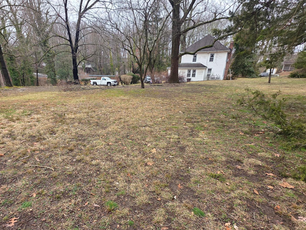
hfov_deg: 83.8
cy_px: 150
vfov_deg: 67.1
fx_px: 168
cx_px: 125
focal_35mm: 19
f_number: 1.9
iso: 32
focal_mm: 2.2
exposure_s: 1/120
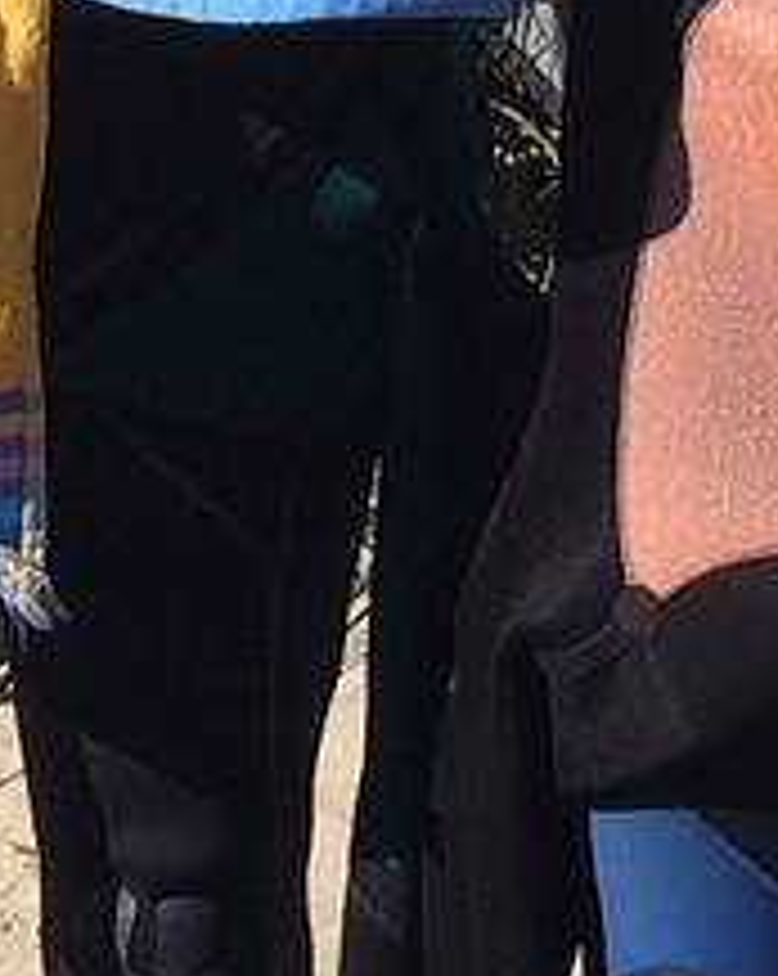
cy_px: -886
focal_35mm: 209
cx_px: 598
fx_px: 6028
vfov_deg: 8.8
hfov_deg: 7.4
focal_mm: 4.15
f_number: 2.2
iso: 32
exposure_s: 1/2053
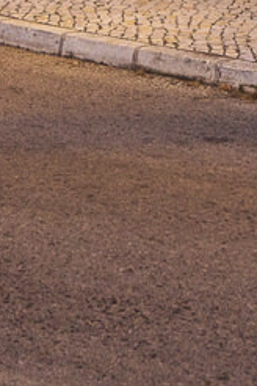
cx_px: 78
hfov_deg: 8.8
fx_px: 1670
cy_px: -231
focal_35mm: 156
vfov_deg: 12.4
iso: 160
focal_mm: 24
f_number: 8
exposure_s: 1.3
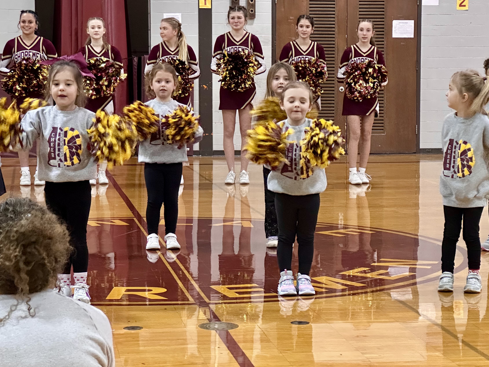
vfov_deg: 16.1
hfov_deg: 21.3
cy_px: 159
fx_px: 1300
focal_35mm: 92
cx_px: 273
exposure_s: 1/41
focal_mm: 9
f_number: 2.8
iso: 800
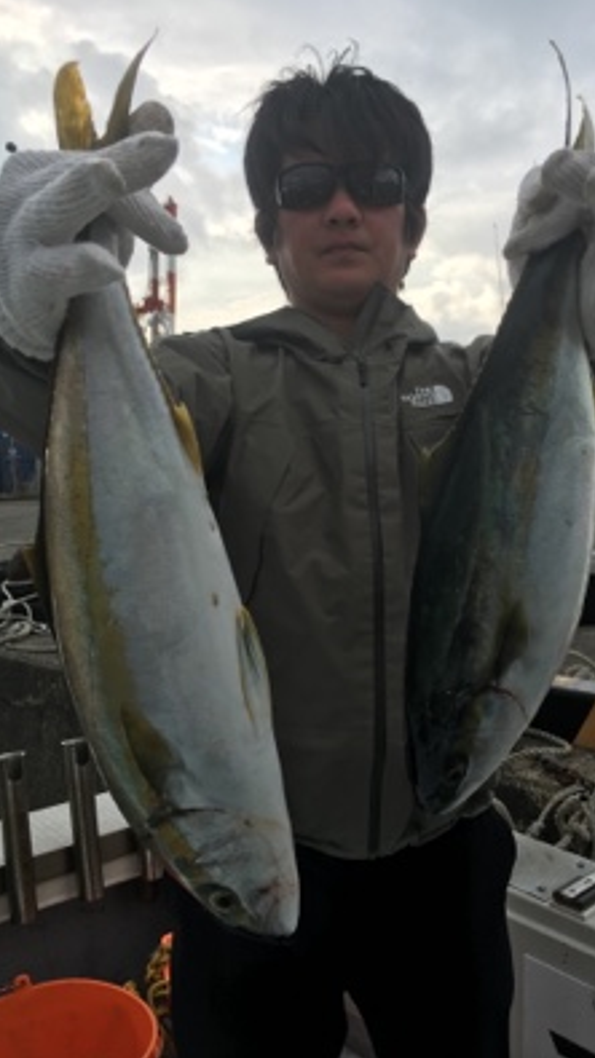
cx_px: 338
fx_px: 898
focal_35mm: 32
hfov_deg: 36.6
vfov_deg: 61.0
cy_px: 528
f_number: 2.2
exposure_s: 1/950
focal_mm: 4.15
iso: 25
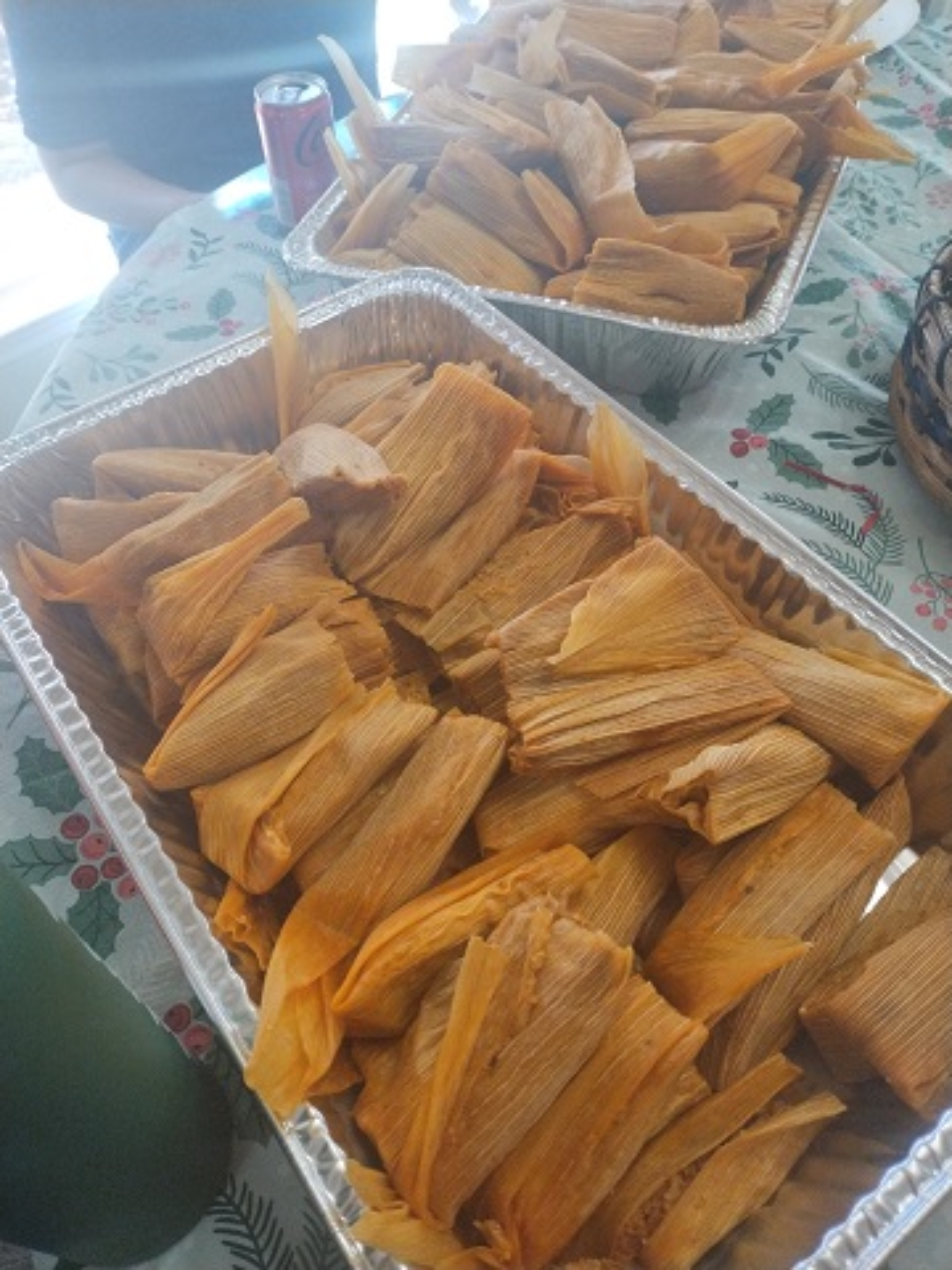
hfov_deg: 54.9
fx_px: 917
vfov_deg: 69.4
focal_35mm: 25
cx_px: 476
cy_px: 635
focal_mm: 4.71
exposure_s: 1/60
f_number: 1.7
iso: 119
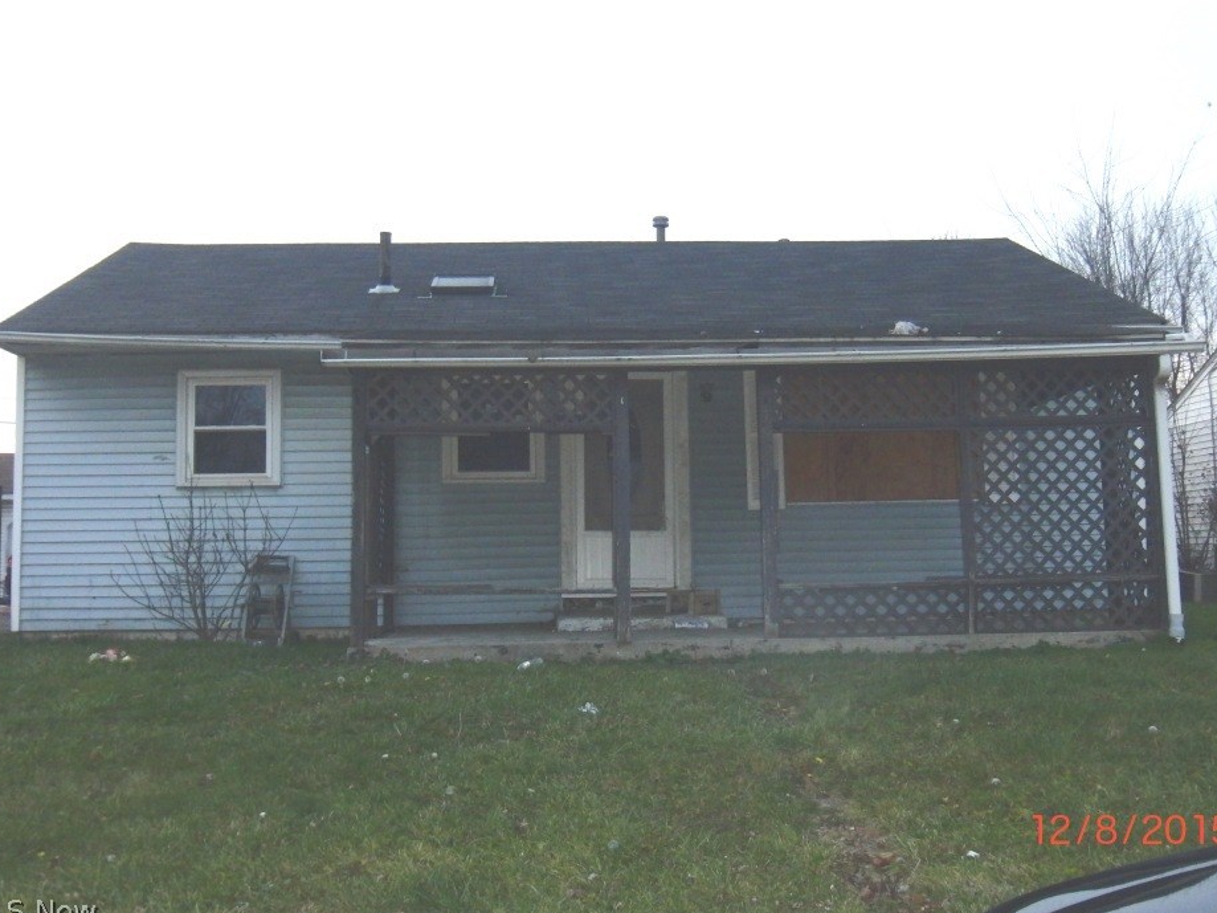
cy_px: 424
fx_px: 1371
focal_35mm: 39
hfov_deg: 47.9
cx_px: 637
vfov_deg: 36.8
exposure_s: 1/60
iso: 400
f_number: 3.6
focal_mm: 6.1
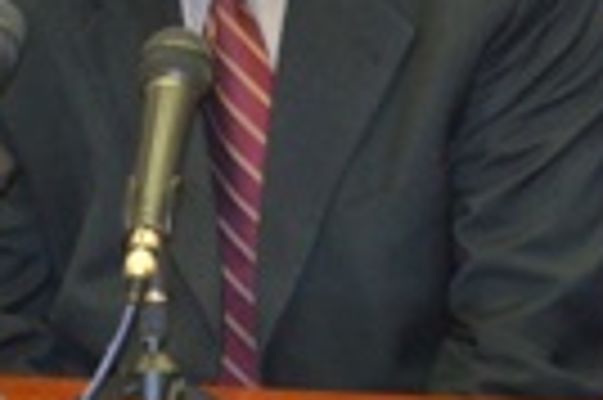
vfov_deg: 3.5
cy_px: -88
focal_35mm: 395
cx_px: 234
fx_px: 6615
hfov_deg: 5.2
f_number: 5.6
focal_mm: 55
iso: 1800
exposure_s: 1/60
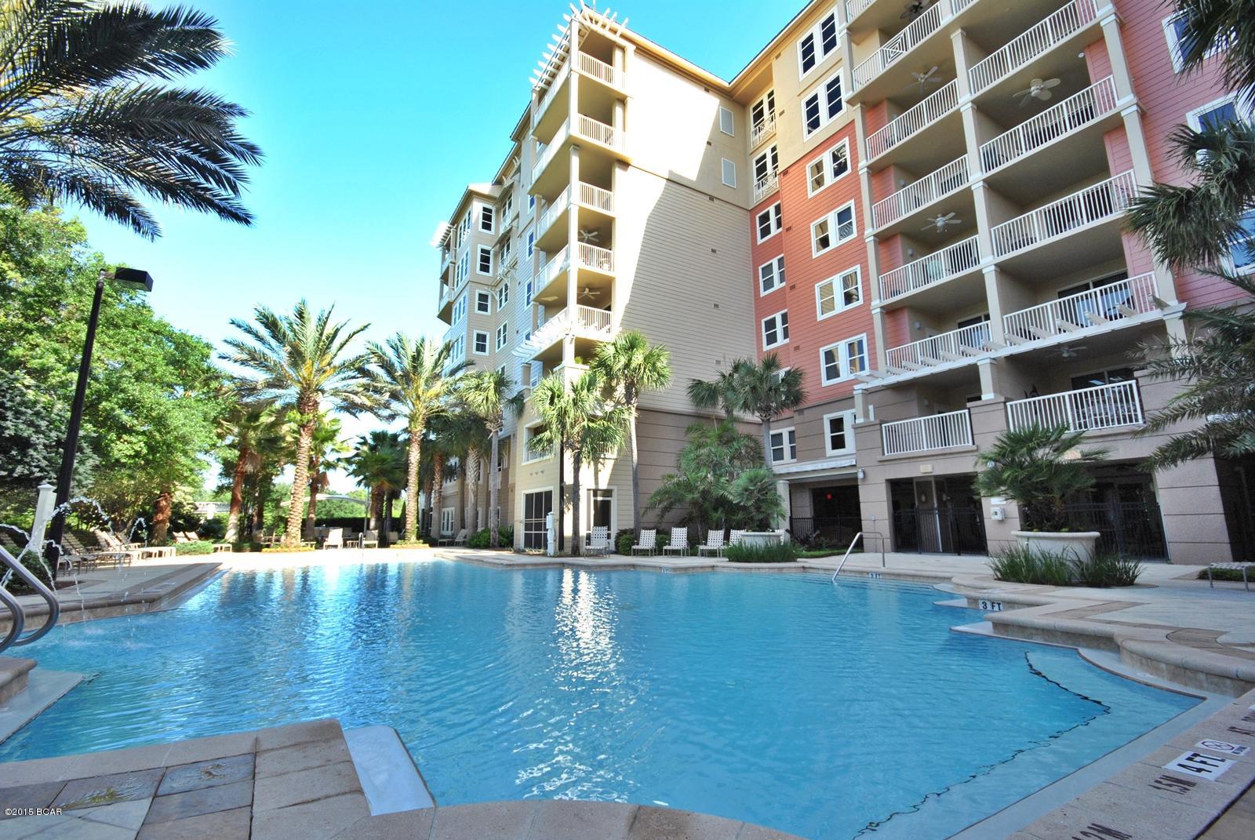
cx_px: 628
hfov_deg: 100.3
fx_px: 524
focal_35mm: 15
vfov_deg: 77.5
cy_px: 420
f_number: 7.1
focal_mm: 10
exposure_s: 1/200
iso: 400
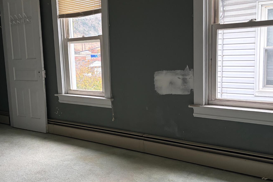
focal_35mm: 42
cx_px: 114
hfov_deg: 46.2
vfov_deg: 31.9
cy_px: 101
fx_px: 318
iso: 320
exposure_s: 1/60
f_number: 1.6
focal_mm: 5.96
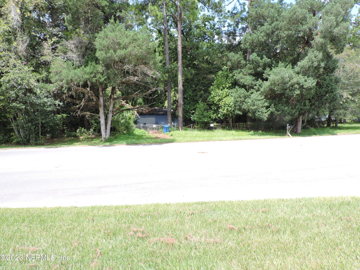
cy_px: 135
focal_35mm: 24
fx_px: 250
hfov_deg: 71.6
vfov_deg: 56.8
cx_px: 180
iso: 100
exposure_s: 1/160
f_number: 4.2
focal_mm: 4.3
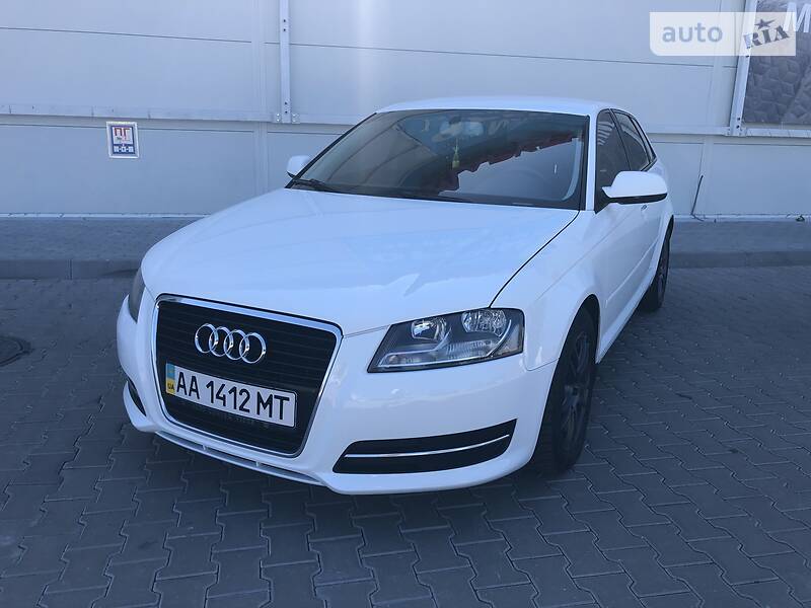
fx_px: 656
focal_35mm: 28
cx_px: 406
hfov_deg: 63.4
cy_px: 304
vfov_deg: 49.7
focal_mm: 4
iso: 20
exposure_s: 1/762
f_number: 1.8
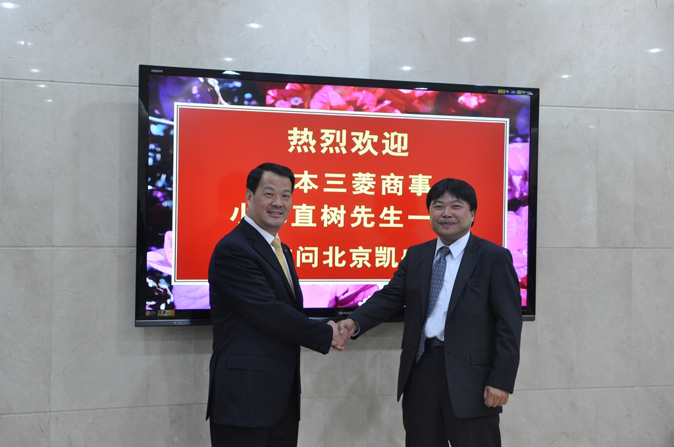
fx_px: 898
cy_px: 224
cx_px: 337
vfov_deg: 28.0
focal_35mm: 48
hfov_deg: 41.2
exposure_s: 1/60
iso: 720
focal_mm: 32
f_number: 4
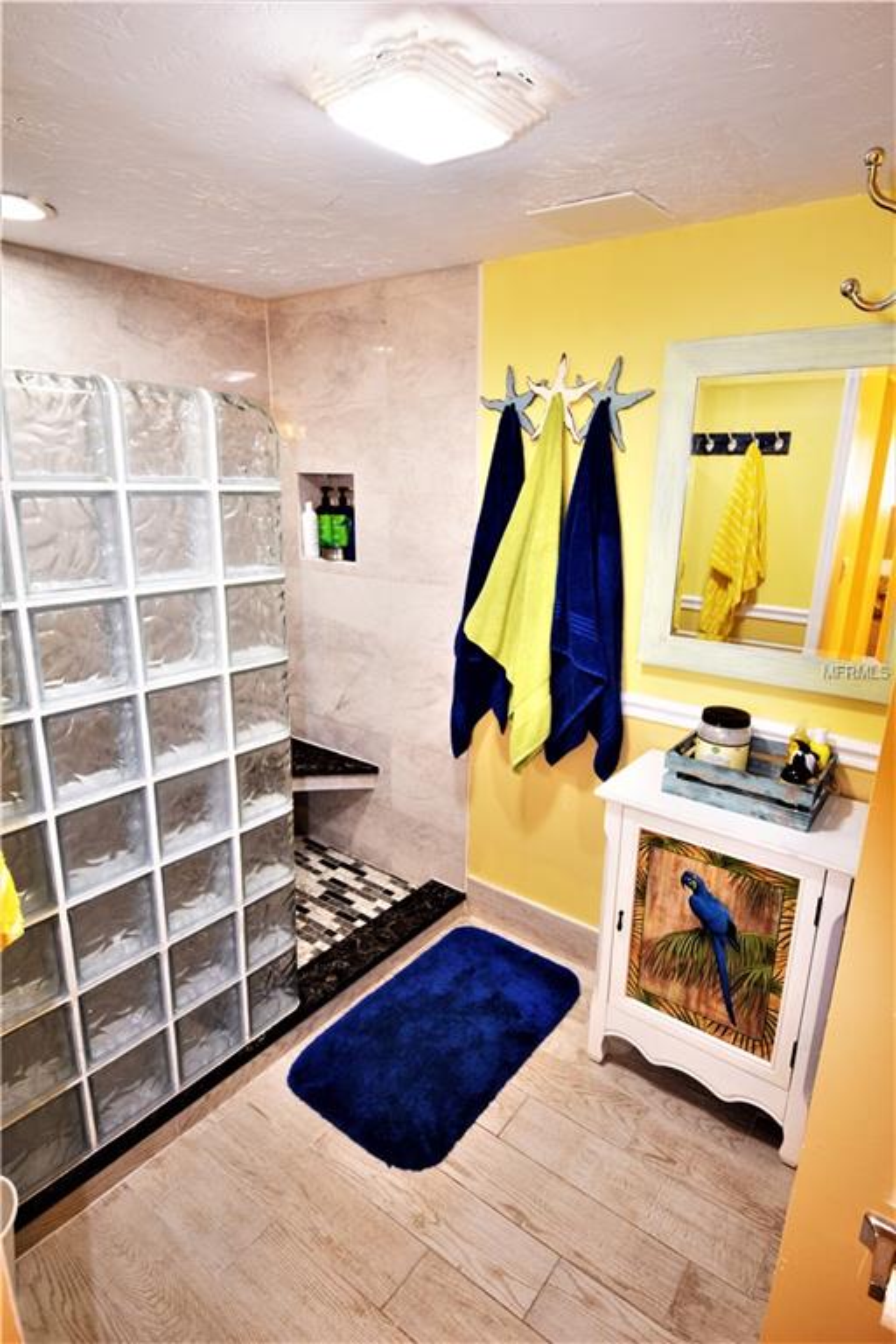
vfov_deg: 90.0
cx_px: 448
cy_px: 672
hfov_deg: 67.4
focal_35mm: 18
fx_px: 672
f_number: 4.5
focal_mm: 12
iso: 320
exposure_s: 1/25
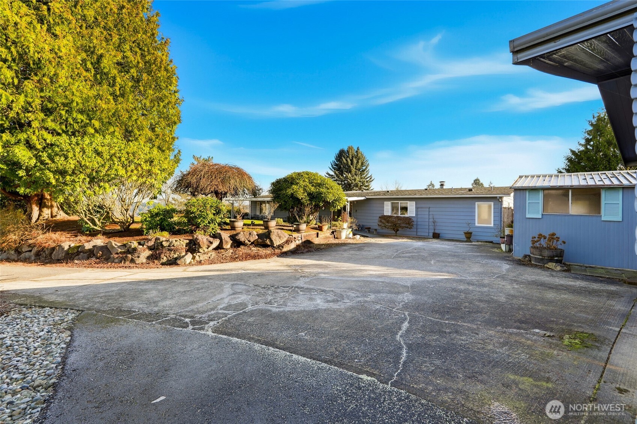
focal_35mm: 16
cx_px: 318
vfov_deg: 72.0
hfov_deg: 95.0
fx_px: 292
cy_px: 212
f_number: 9
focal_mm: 16.5
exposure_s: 1/6400
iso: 400
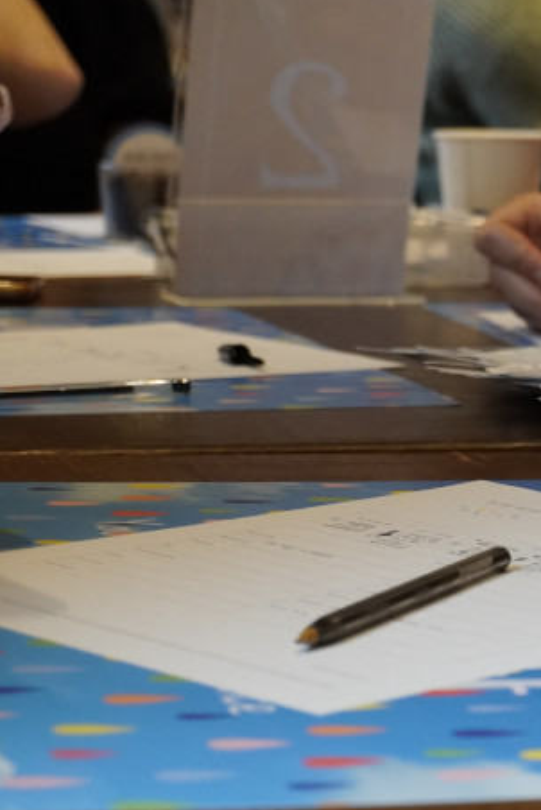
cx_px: 657
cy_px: 469
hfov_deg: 11.0
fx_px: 2746
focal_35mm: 122
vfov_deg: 16.8
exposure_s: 1/160
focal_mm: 46
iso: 2500
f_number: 5.6
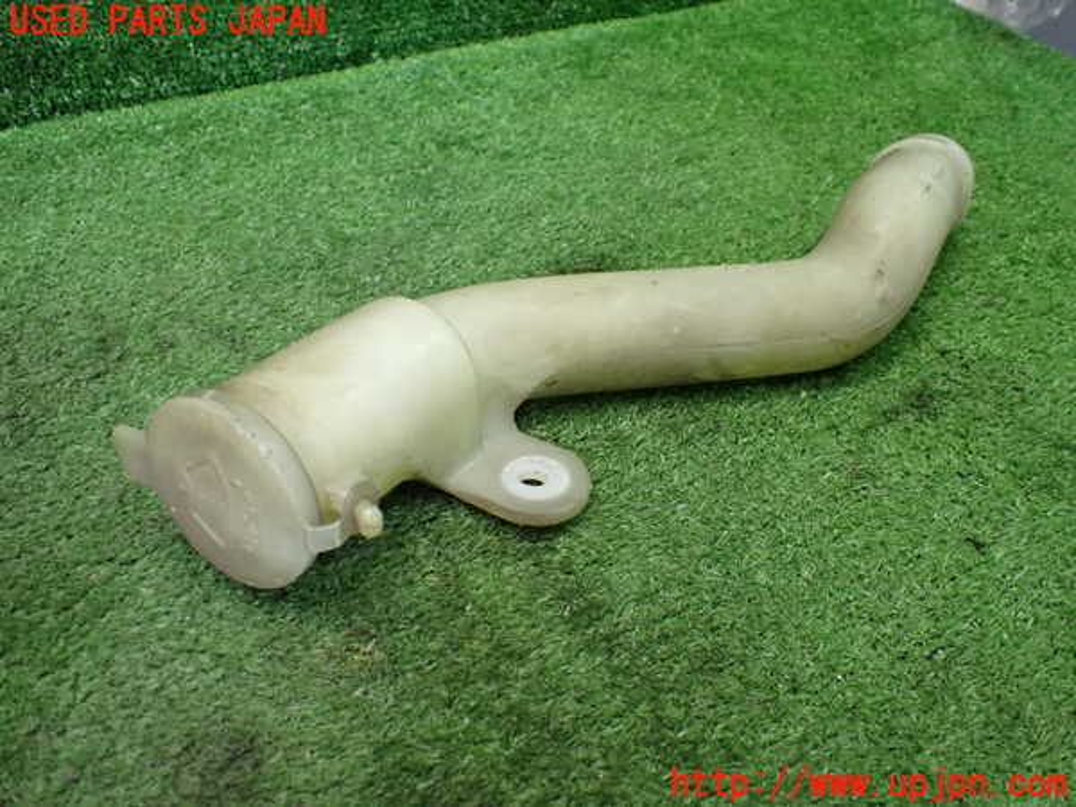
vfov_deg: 46.8
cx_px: 538
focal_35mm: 30
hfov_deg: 60.0
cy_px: 404
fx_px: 933
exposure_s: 1/125
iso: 800
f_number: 2.3
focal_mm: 5.4
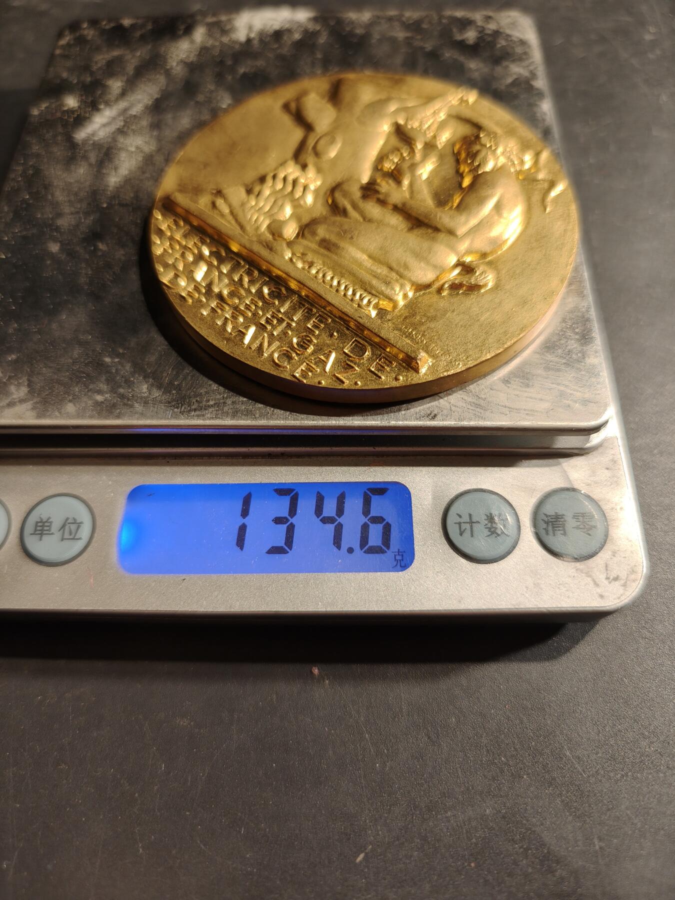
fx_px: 598
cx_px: 338
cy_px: 450
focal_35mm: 23
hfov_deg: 58.9
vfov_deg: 73.9
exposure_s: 1/200
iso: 200
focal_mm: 6.06
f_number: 1.6
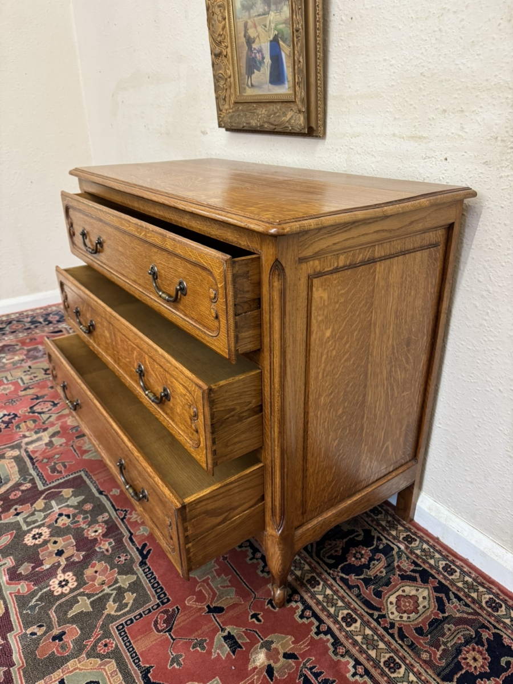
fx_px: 474
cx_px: 256
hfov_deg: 56.8
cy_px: 342
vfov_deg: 71.6
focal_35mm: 24
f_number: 1.78
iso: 250
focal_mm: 6.76
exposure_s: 1/50
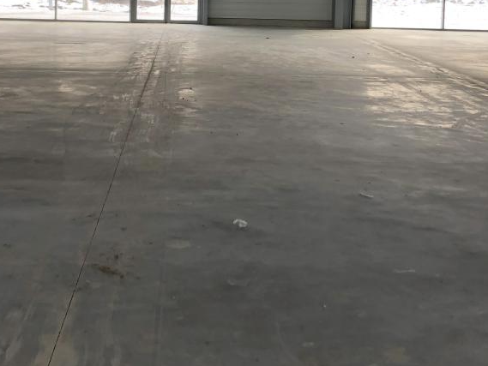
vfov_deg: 22.6
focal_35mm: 63
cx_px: 237
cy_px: 19
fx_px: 888
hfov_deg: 30.7
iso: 50
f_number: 1.8
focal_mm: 3.99
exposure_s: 1/120
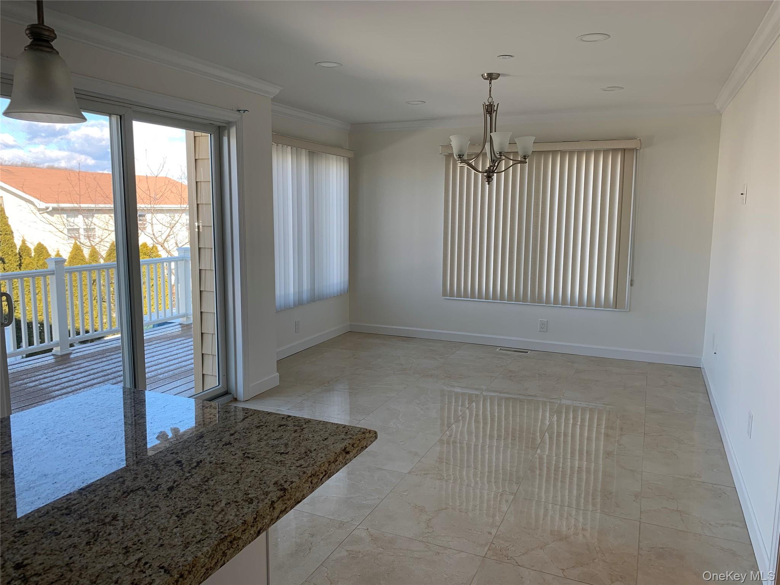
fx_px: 586
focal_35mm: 26
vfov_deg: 53.1
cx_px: 390
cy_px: 292
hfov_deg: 67.3
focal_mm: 4.25
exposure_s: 1/122
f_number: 1.8
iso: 25
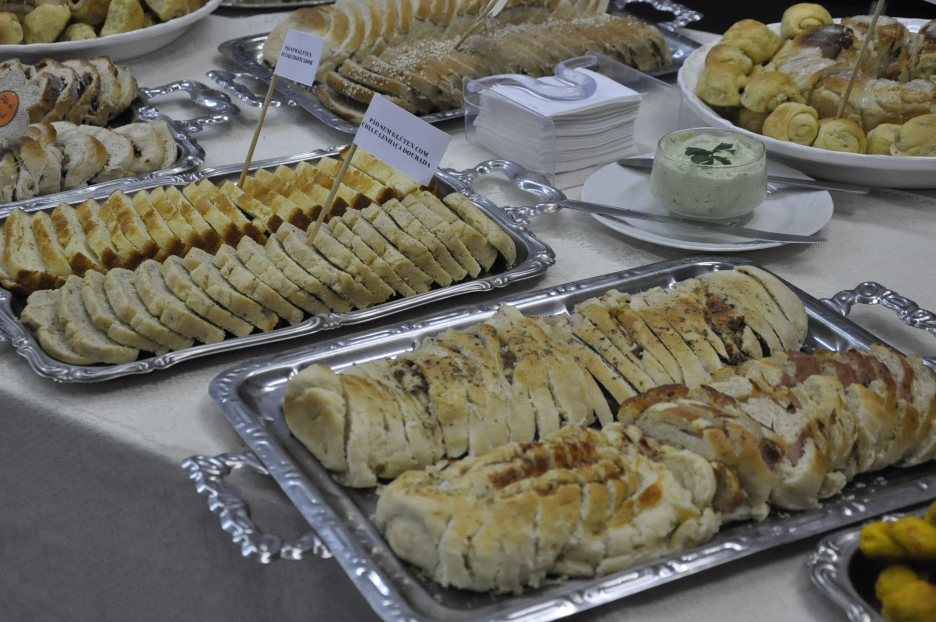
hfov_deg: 31.4
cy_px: 294
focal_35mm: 64
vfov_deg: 21.2
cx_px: 443
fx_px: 1662
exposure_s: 1/125
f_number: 4.5
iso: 2500
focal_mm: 40
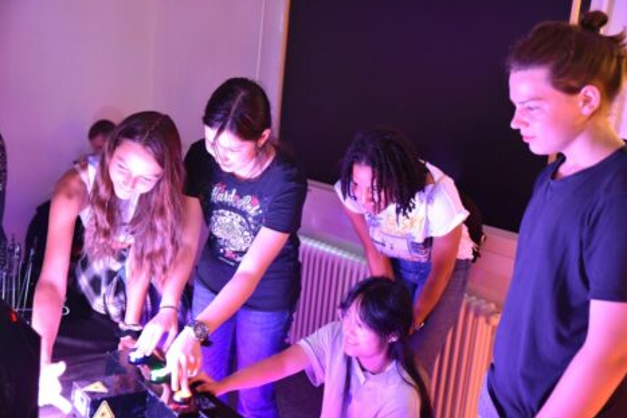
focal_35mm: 37
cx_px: 317
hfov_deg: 51.9
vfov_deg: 35.9
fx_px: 644
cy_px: 204
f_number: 2.8
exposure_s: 1/15
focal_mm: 36
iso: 6400
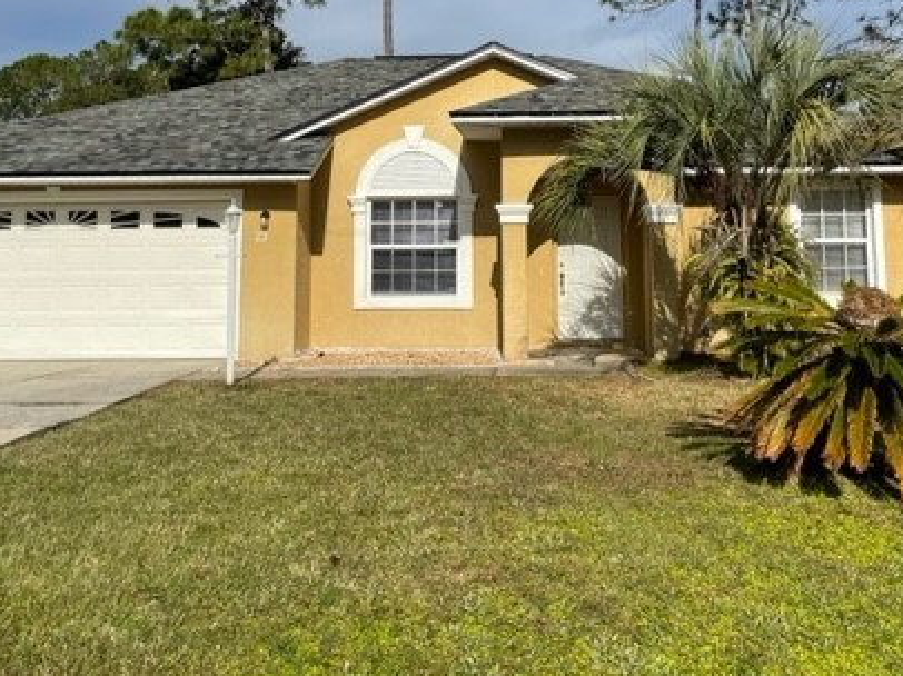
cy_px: 153
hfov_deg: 45.8
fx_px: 1069
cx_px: 489
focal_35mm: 41
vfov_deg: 34.2
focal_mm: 4.2
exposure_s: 1/6135
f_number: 1.6
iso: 32
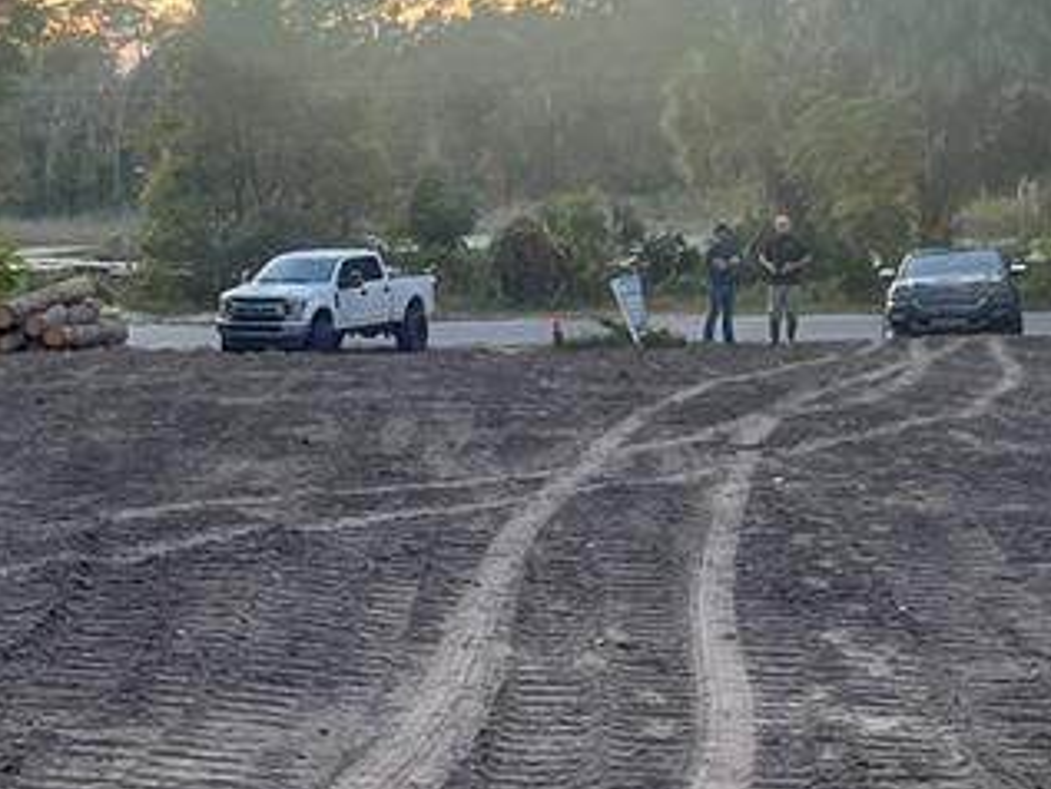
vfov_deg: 17.6
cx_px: -60
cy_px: 365
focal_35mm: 84
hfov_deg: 22.2
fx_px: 2551
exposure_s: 1/320
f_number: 1.5
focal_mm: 5.7
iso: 50
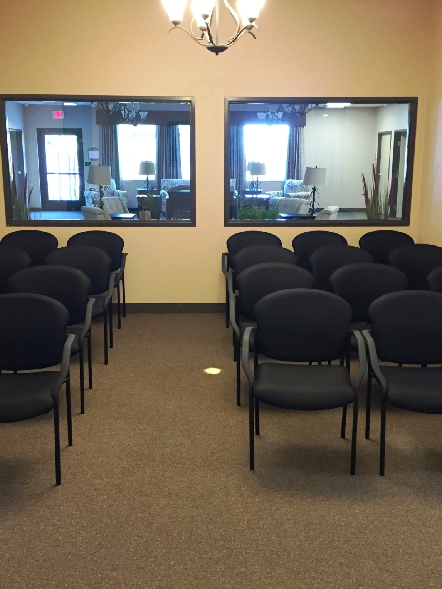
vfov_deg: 47.9
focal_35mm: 39
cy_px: 296
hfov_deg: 36.8
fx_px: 664
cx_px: 221
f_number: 2.2
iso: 160
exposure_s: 1/30
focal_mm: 4.15
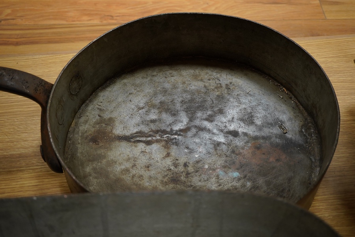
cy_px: 118
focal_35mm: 45
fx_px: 444
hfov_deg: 43.6
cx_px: 178
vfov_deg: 29.9
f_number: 5.6
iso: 1250
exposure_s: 1/125
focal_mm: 30
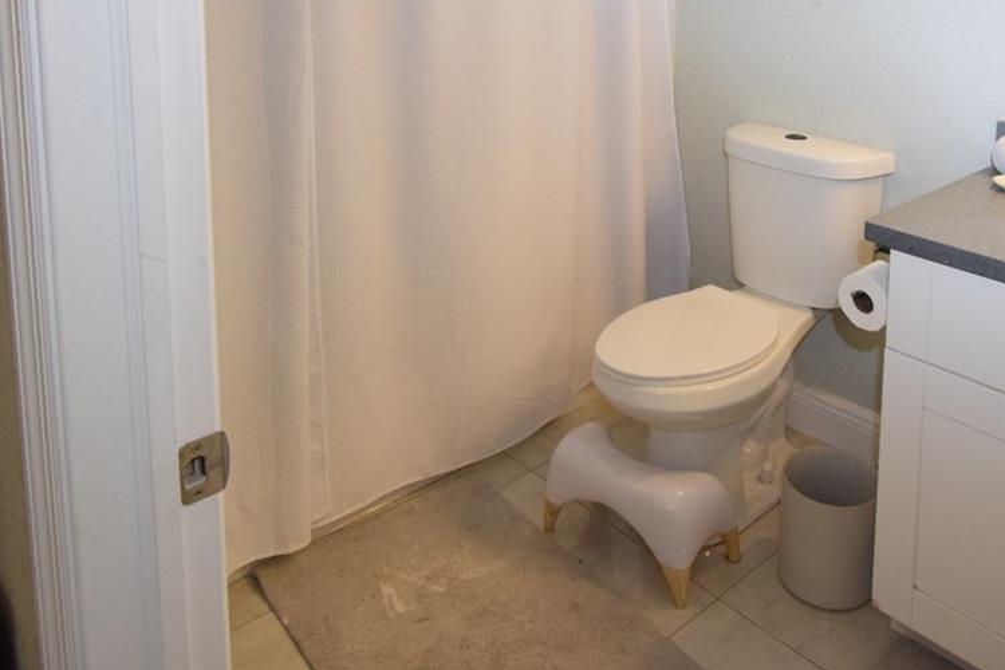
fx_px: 893
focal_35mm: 32
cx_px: 622
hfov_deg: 58.1
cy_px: 16
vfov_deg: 37.2
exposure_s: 1/60
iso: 1250
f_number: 4.5
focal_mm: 10
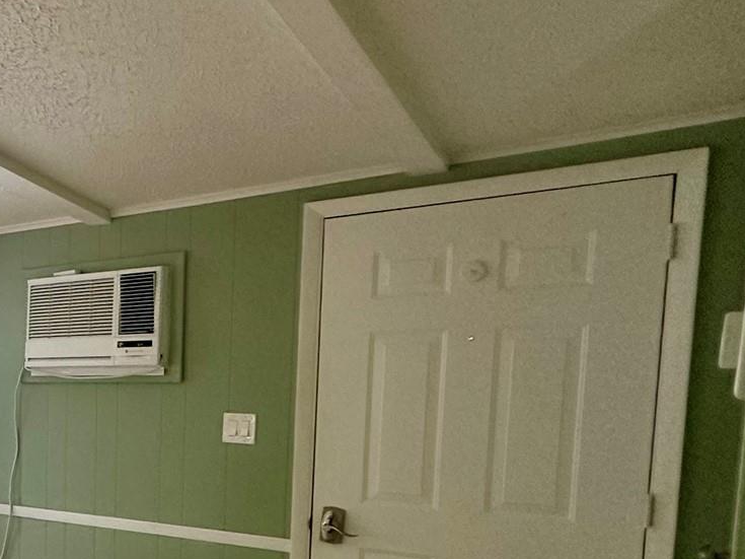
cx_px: -219
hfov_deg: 34.3
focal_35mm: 39
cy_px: 450
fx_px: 839
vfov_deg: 35.6
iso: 250
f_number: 2.2
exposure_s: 1/120
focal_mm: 2.22
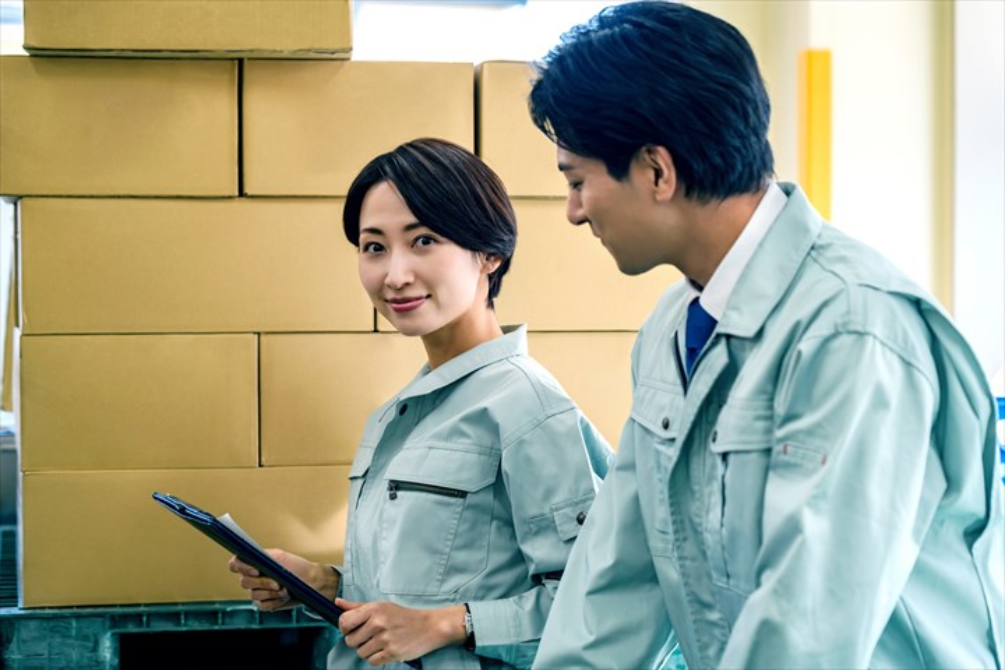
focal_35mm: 82
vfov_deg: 16.7
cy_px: 335
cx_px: 502
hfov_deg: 24.8
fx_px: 2289
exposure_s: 1/125
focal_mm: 82
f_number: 4
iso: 400
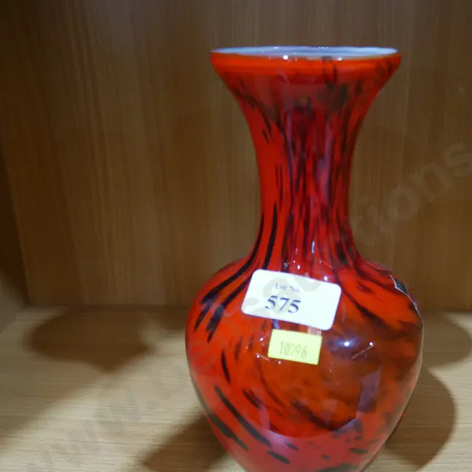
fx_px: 602
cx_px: 314
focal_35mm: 39
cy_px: 268
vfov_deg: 42.7
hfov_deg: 42.3
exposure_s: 1/60
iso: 500
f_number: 3.5
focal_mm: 14
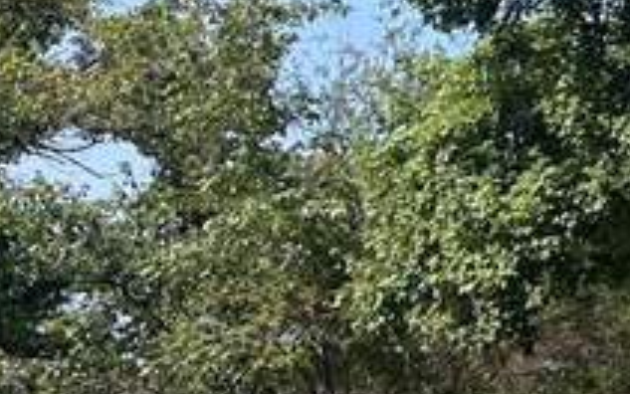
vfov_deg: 9.5
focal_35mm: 134
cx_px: 1257
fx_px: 2301
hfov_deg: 13.4
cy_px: -206
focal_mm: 5.7
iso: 50
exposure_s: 1/2123
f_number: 1.5
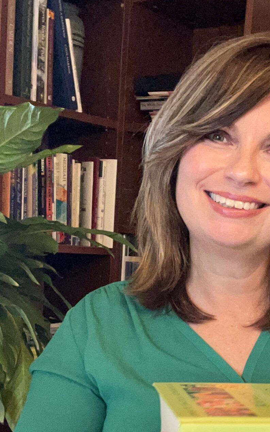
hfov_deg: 20.1
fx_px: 753
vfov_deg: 30.9
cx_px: 218
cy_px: 367
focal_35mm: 64
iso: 320
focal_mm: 2.69
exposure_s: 1/60
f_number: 1.9
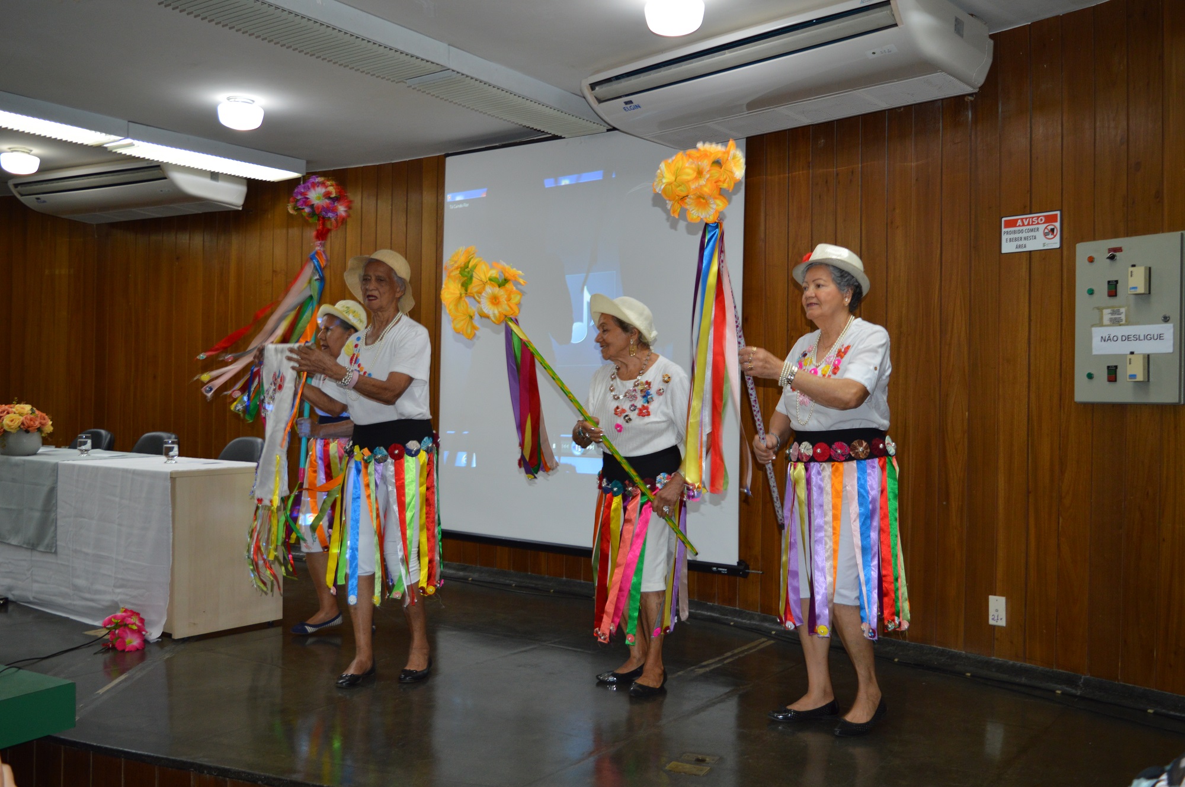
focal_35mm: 33
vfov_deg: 39.9
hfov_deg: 57.3
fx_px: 1085
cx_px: 592
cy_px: 394
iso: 400
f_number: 3.8
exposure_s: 1/60
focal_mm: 22
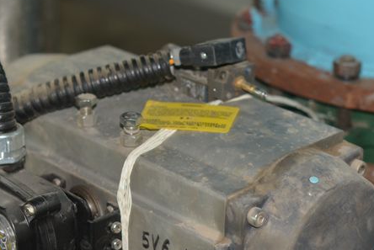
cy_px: 172
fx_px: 936
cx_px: 208
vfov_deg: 15.2
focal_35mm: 90
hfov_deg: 22.6
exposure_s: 1/15
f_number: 2.8
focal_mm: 50
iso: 800
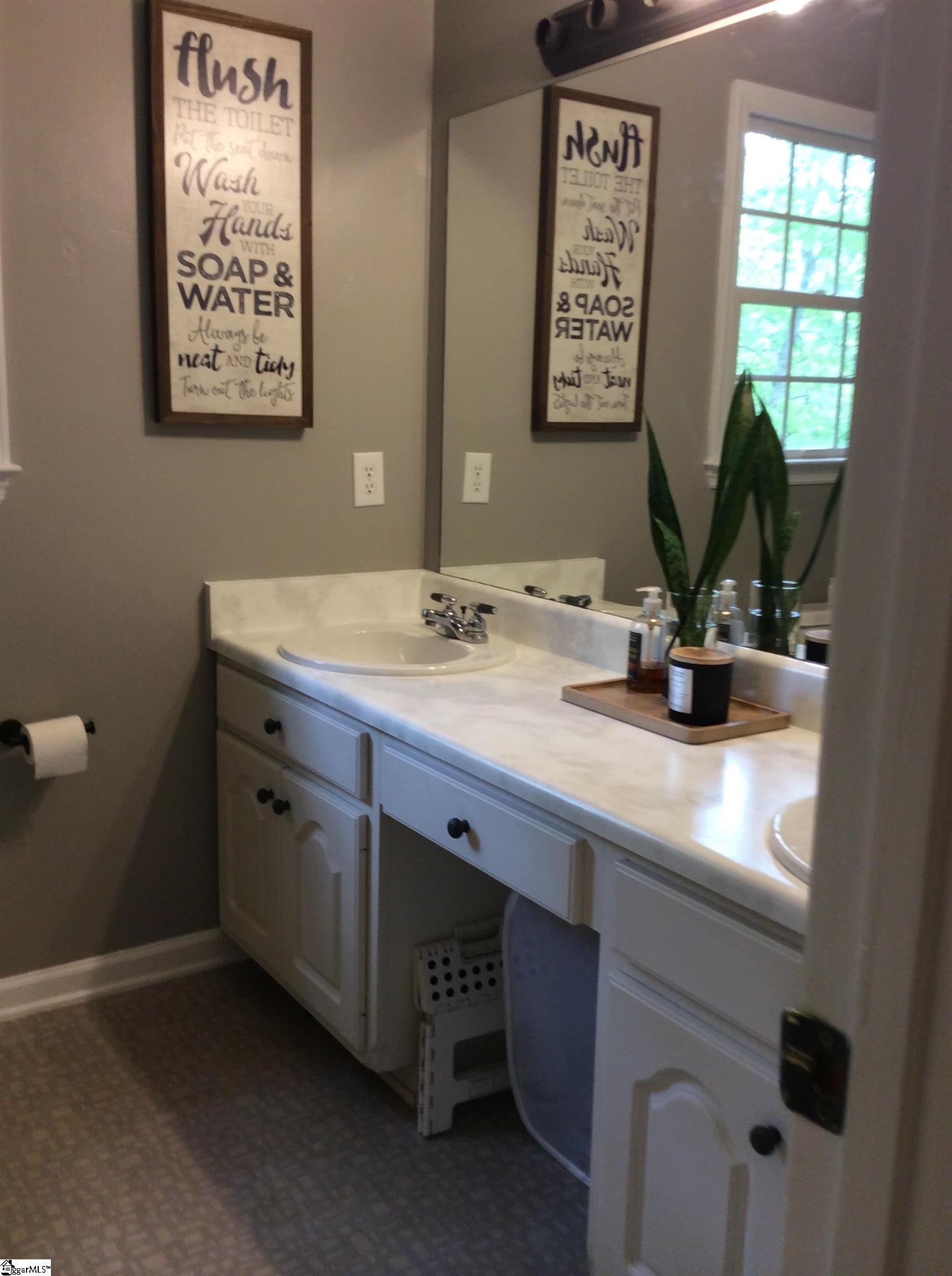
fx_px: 1214
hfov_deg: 42.8
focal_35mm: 33
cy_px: 638
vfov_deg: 55.4
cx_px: 476
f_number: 2.4
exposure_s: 1/24
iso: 50
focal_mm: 3.3
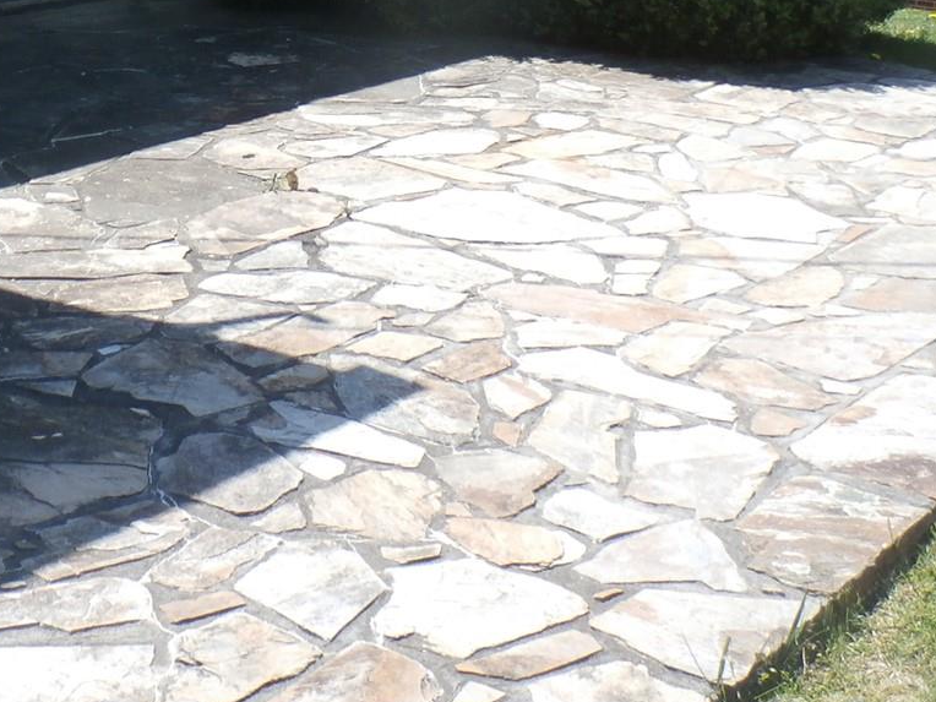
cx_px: 198
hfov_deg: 28.4
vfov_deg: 20.7
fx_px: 1812
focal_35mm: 67
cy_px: -113
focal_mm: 4.5
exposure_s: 1/640
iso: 100
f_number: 3
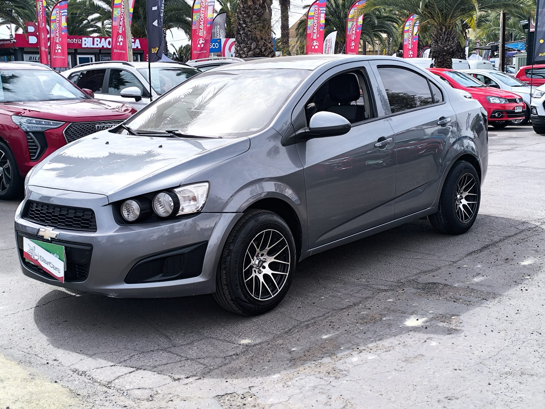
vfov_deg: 31.5
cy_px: 204
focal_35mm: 46
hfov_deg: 41.2
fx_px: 724
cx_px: 272
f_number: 1.65
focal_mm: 6.14
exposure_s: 1/824
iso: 50
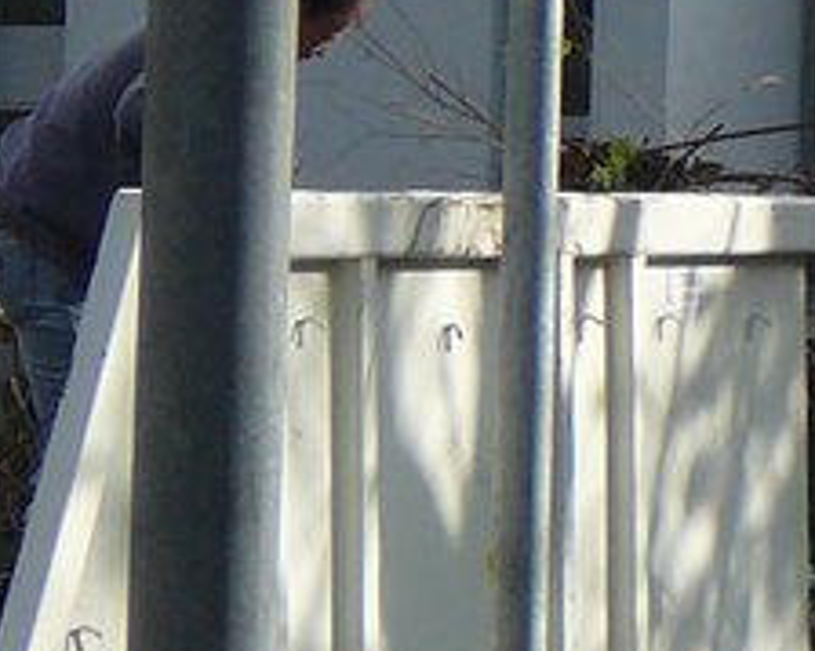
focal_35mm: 340
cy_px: 415
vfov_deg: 4.5
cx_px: 98
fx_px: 8198
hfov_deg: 5.7
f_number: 3.6
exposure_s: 1/640
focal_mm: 9.1
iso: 80
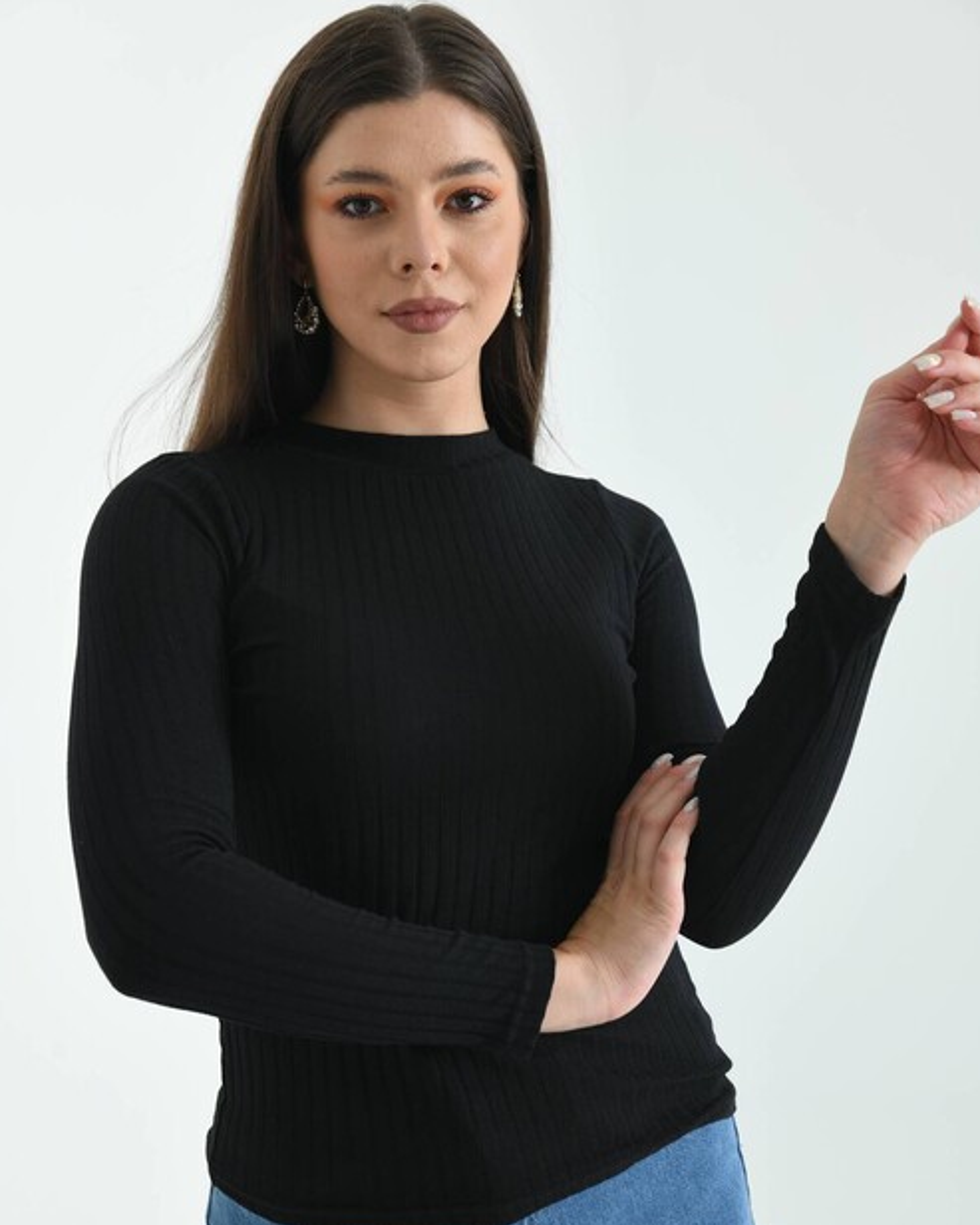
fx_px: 2320
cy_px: 680
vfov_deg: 29.5
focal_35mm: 64
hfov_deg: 23.9
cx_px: 489
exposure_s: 1/125
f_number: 6.3
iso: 100
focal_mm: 56
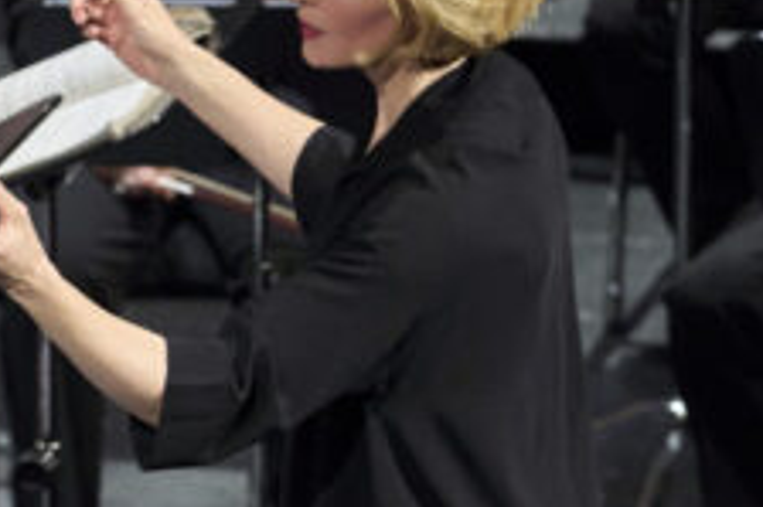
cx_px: -511
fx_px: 14061
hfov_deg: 3.1
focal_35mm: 664
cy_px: 675
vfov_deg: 2.1
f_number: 3.5
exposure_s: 1/100
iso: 1000
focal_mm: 145.2
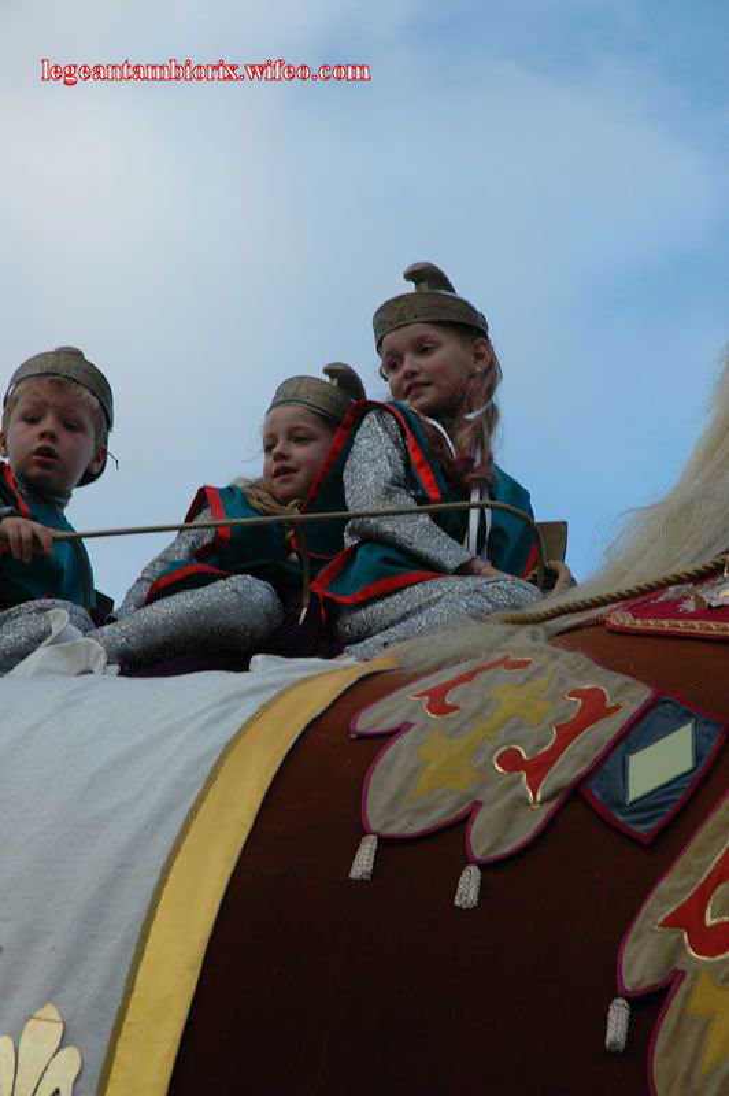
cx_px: 364
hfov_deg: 13.0
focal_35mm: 105
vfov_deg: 19.5
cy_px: 548
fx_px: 3195
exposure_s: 1/100
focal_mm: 70
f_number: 8
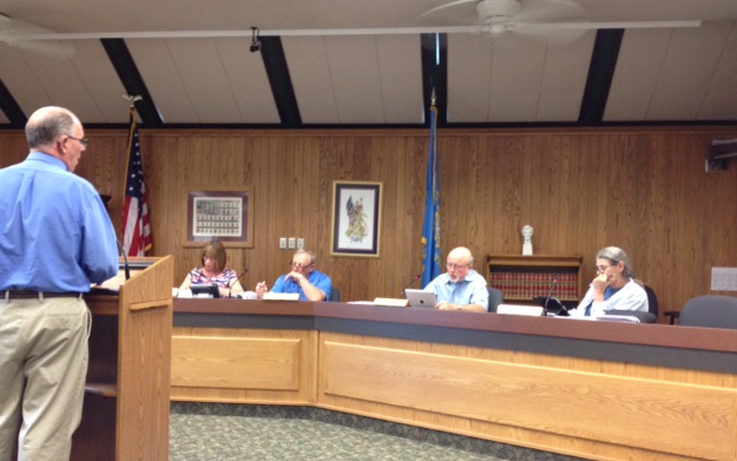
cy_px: 256
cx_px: 373
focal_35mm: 38
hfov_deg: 51.5
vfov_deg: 33.6
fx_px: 763
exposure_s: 1/20
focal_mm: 4.28
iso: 160
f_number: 2.4
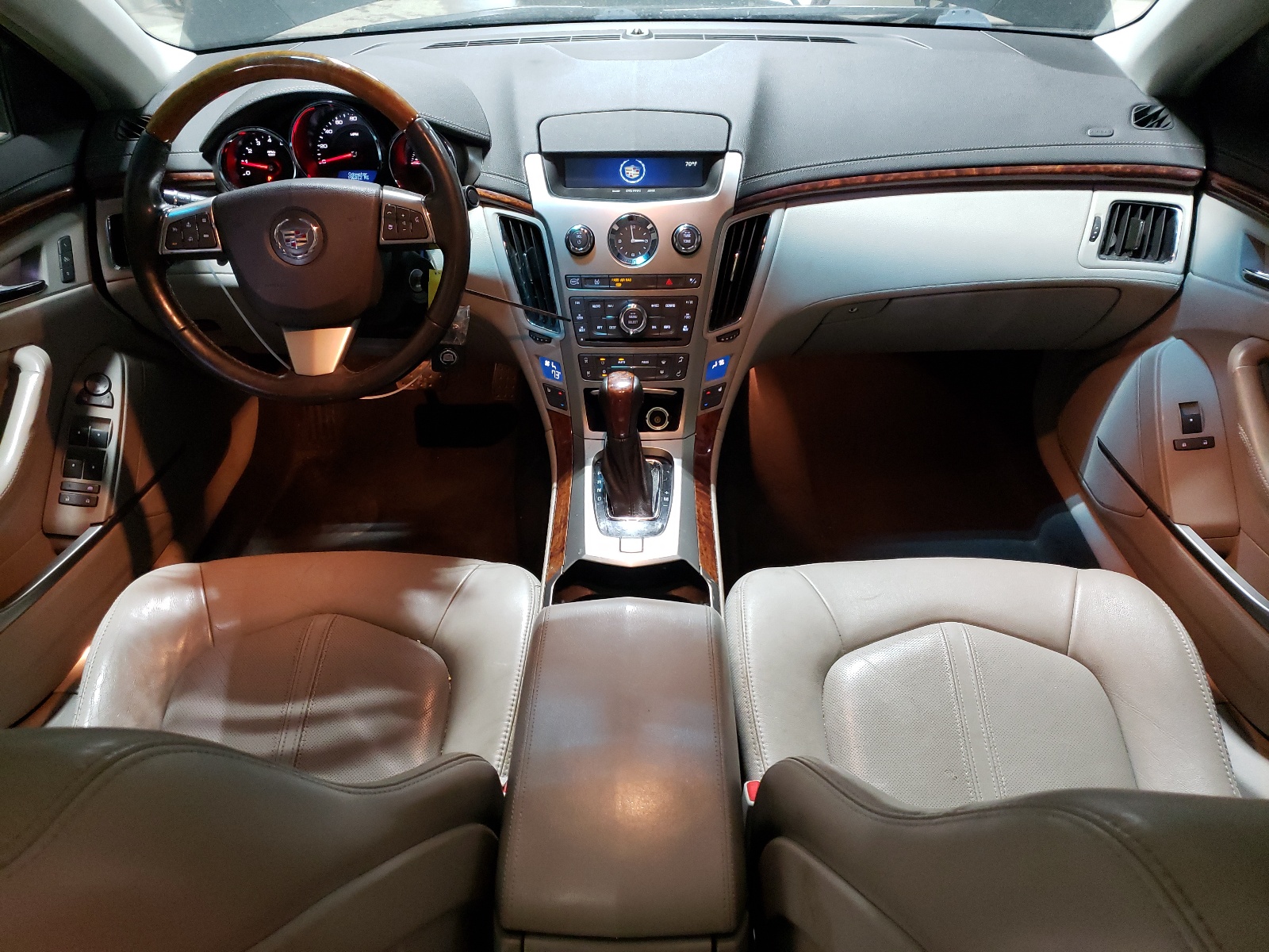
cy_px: 476
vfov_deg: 53.1
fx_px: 953
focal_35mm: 26
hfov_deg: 67.3
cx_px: 634
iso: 309
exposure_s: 1/30
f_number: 1.5
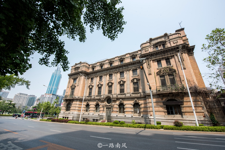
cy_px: 75
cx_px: 112
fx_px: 88
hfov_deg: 104.2
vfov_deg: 81.3
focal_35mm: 14
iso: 200
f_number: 16
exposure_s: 1/100
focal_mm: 14
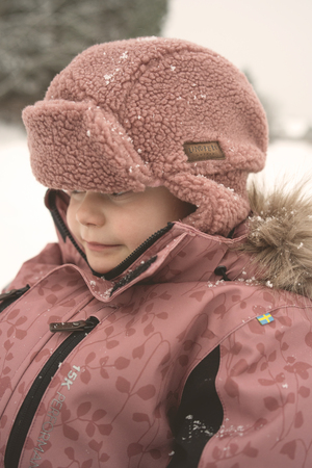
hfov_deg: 37.9
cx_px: 156
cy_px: 234
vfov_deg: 54.4
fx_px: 455
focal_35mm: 35
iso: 1250
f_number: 4
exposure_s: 1/160
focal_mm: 35
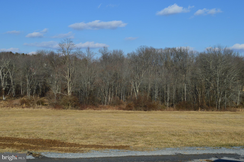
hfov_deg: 43.6
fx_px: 305
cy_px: 81
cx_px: 122
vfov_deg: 29.8
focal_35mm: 45
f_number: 11
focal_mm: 30
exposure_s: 1/500
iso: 360
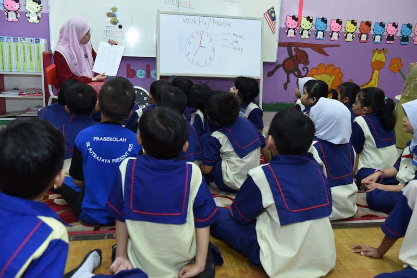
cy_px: 139
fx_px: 371
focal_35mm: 32
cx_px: 208
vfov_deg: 41.1
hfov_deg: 58.7
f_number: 4.5
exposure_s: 1/160
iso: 1600
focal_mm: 32
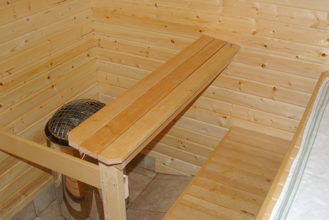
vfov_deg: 31.9
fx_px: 384
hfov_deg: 46.4
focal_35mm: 42
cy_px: 110
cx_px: 164
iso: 200
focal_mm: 28
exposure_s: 1/45
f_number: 3.5
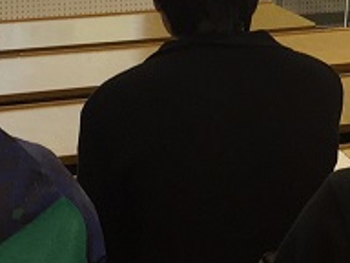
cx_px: 348
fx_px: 1527
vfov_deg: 9.7
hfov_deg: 12.9
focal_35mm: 151
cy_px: -69
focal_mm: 4.15
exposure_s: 1/60
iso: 40
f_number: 2.2
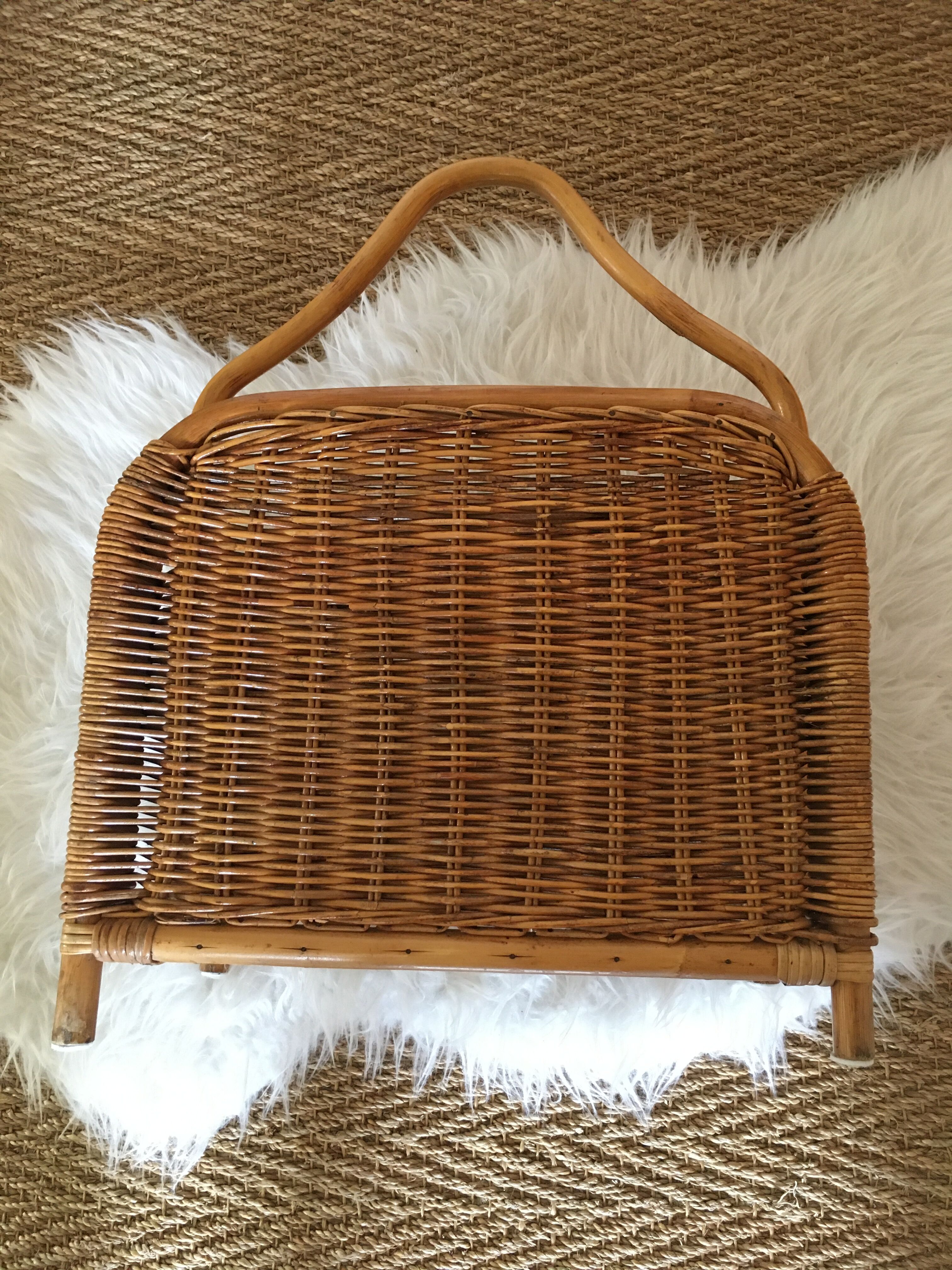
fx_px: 1063
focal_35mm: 29
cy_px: 635
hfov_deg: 48.2
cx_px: 476
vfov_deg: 61.7
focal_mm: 4.15
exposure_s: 1/33
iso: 250
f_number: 2.2
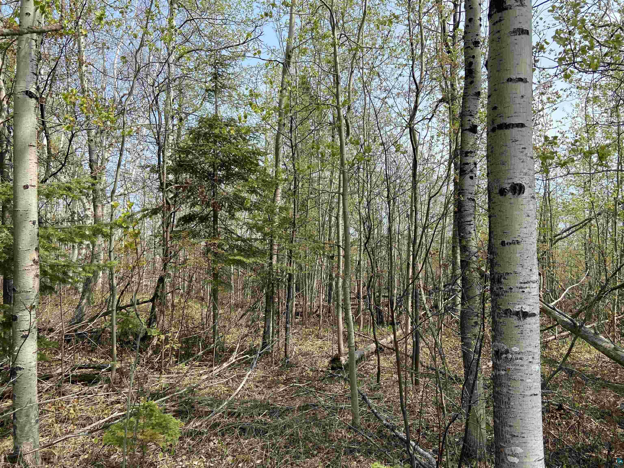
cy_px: 234
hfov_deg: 67.3
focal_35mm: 26
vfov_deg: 53.1
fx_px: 469
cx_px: 312
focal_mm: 4.25
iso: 32
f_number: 1.8
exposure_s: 1/1316
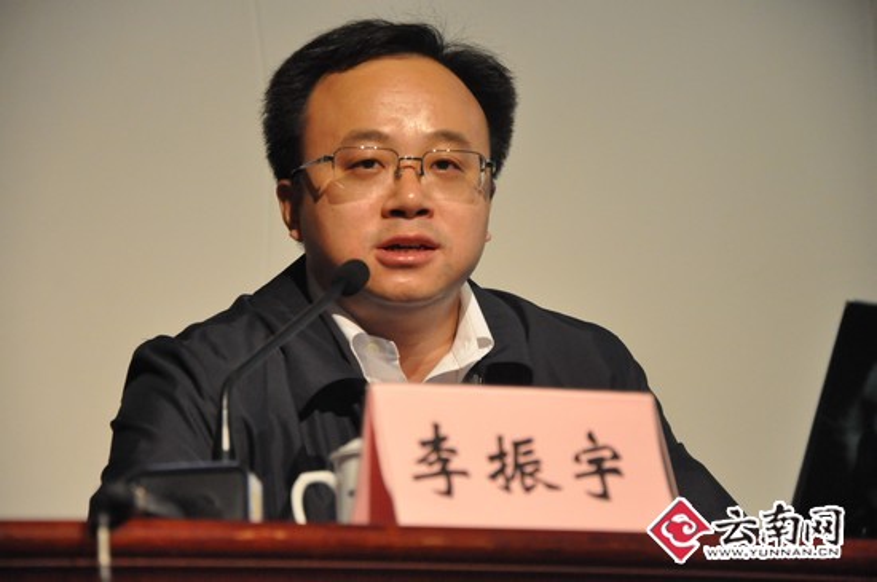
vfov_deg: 8.7
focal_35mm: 158
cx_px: 438
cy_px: 291
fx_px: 3831
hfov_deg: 13.1
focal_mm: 105
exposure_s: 1/80
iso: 3200
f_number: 5.6
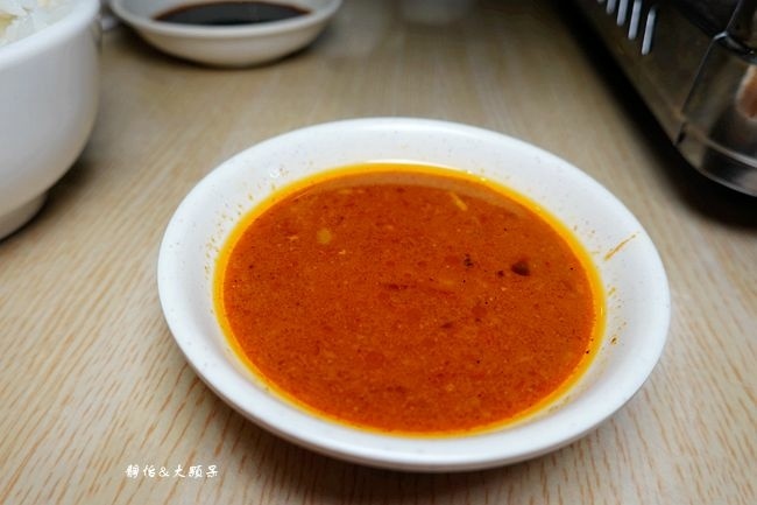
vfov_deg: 53.1
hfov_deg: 73.8
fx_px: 505
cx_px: 378
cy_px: 252
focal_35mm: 24
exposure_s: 1/160
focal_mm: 9
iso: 125
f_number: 2.8
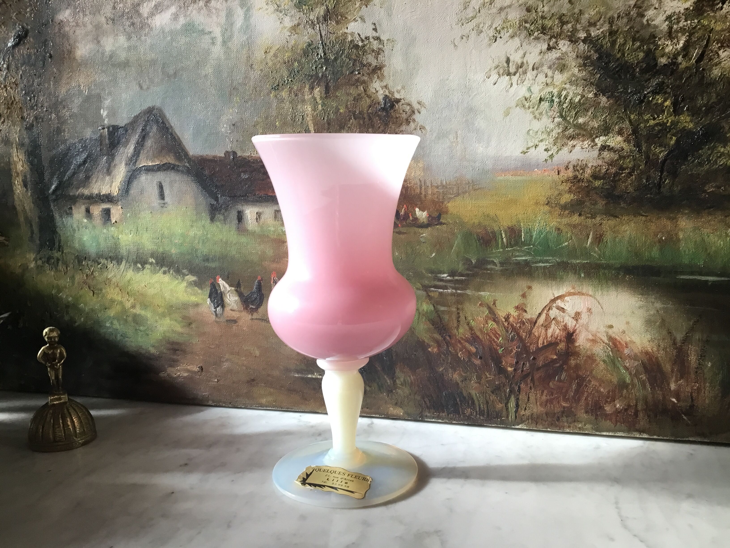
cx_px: 365
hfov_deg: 58.4
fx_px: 654
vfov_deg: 45.4
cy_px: 274
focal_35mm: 31
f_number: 2.4
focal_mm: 3.3
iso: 32
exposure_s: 1/33
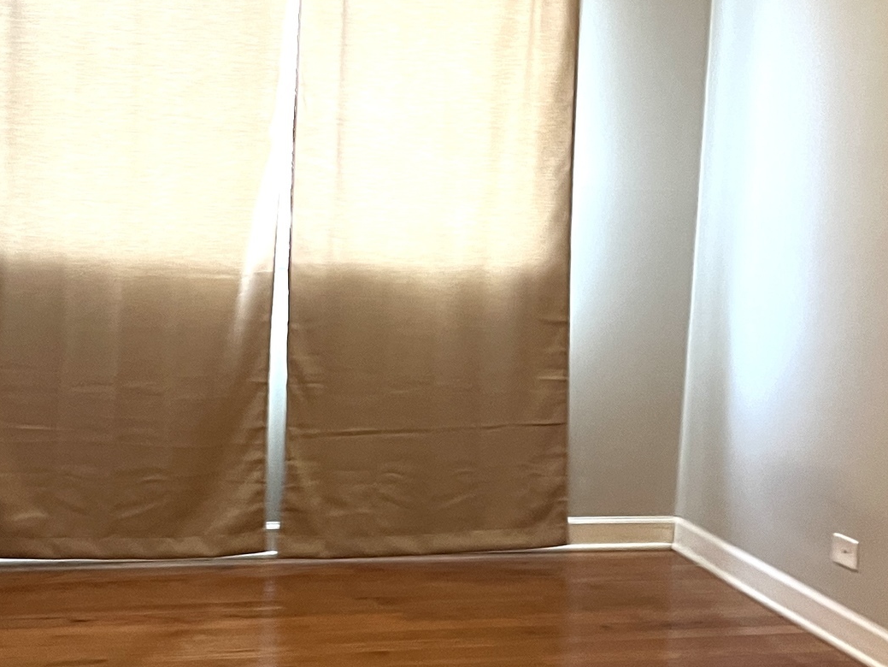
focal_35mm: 36
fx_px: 924
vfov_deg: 39.7
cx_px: 408
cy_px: 328
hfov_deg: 51.3
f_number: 1.6
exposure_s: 1/60
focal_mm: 5.1
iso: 200
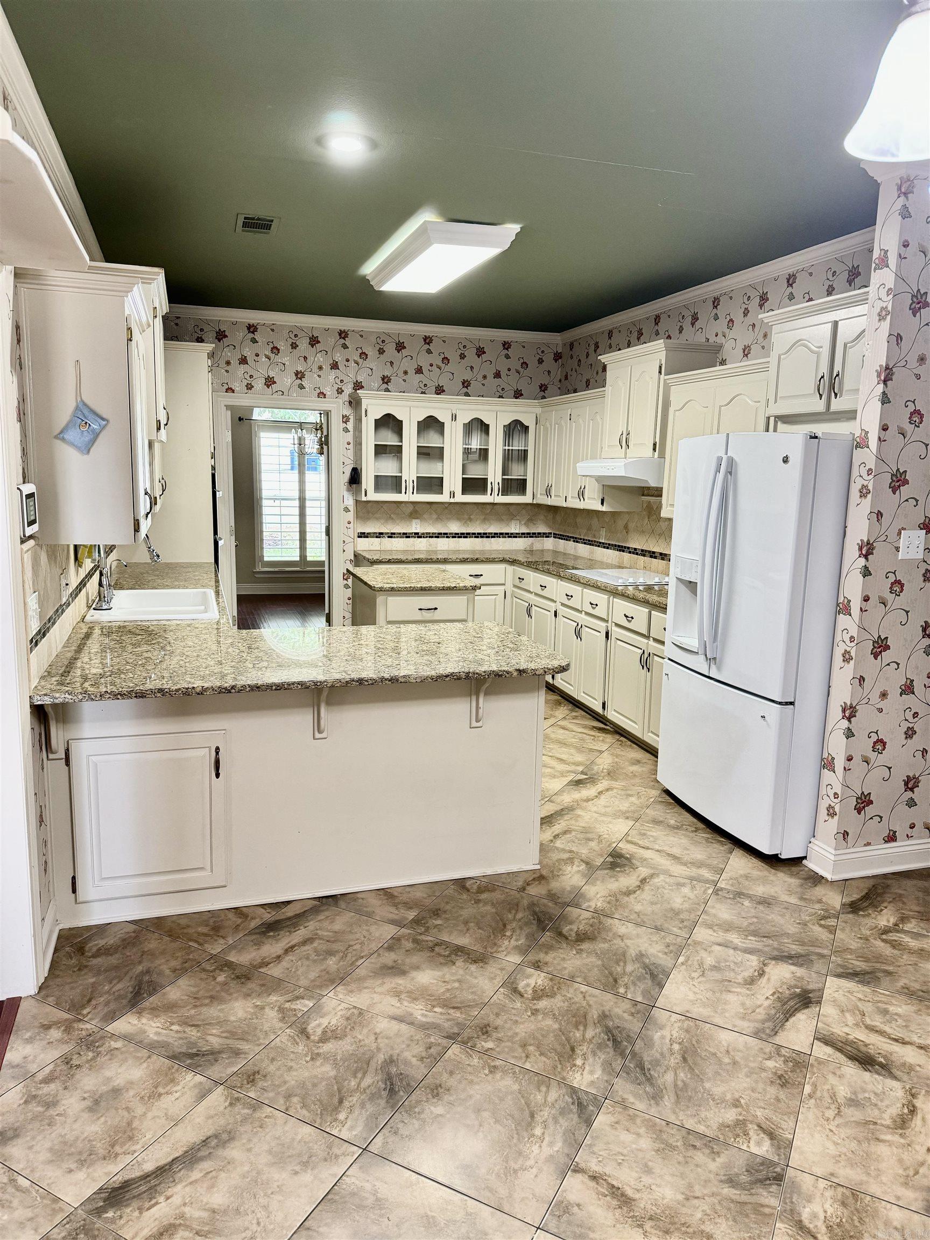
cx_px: 465
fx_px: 860
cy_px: 620
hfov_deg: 56.8
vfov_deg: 71.6
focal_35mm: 24
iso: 250
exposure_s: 1/60
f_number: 1.78
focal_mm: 6.76
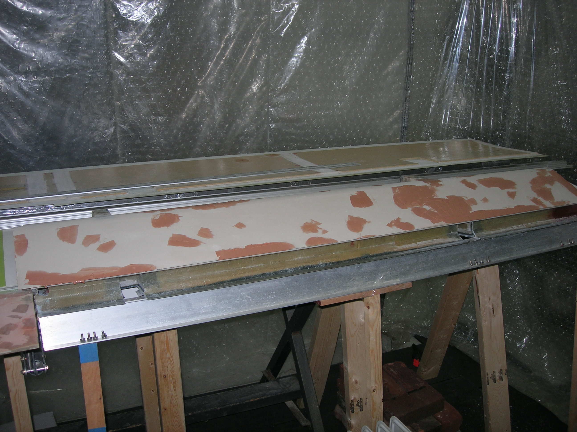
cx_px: 288
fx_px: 633
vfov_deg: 37.7
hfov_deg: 49.0
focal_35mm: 38
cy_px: 216
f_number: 2.8
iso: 64
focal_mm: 7.8
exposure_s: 1/60.1
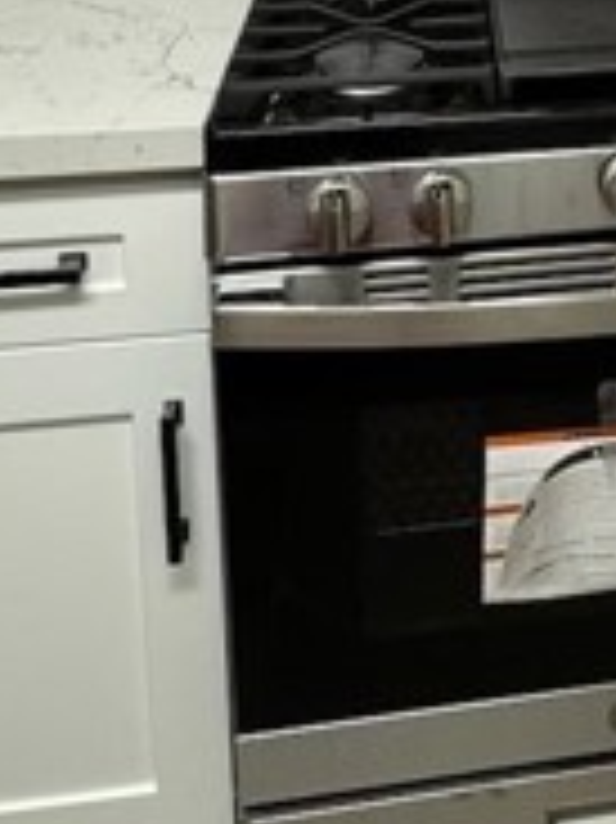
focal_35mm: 49
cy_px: -252
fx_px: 1164
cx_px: 594
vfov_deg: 30.5
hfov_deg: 28.1
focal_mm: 2.22
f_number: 2.2
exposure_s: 1/120
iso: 250
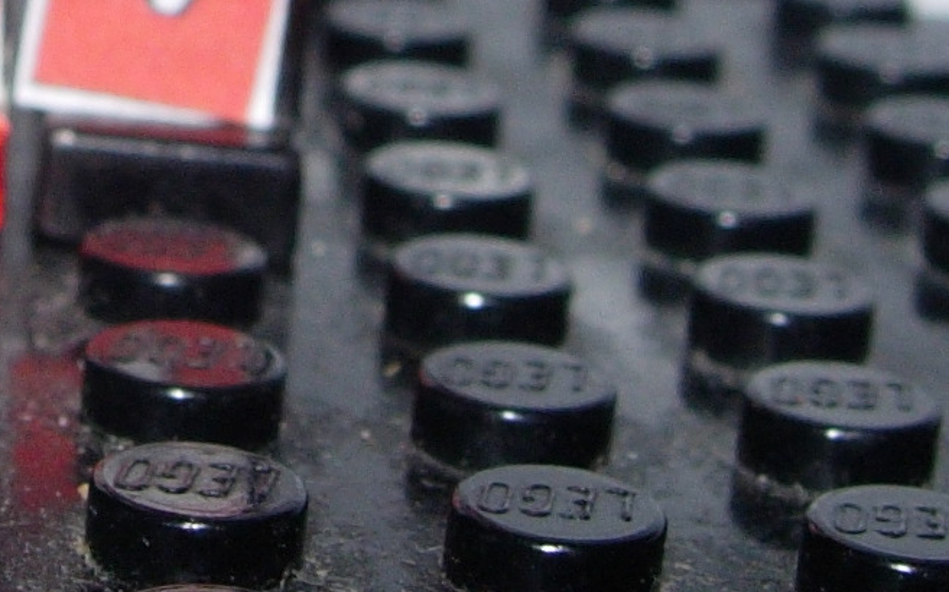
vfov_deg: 8.1
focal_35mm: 159
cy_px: -202
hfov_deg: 13.0
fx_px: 4111
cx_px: 72
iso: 79
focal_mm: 7.8
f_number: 4.8
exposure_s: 1/64
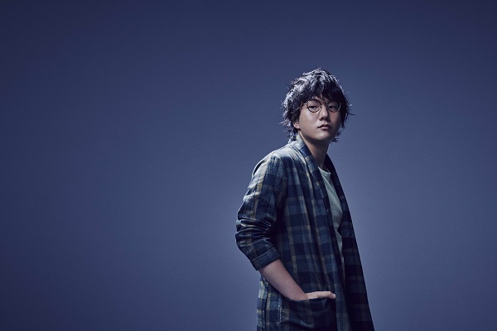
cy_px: 166
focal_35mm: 52
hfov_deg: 38.2
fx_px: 718
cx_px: 248
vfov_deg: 26.0
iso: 200
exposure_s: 1/160
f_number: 11
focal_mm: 52
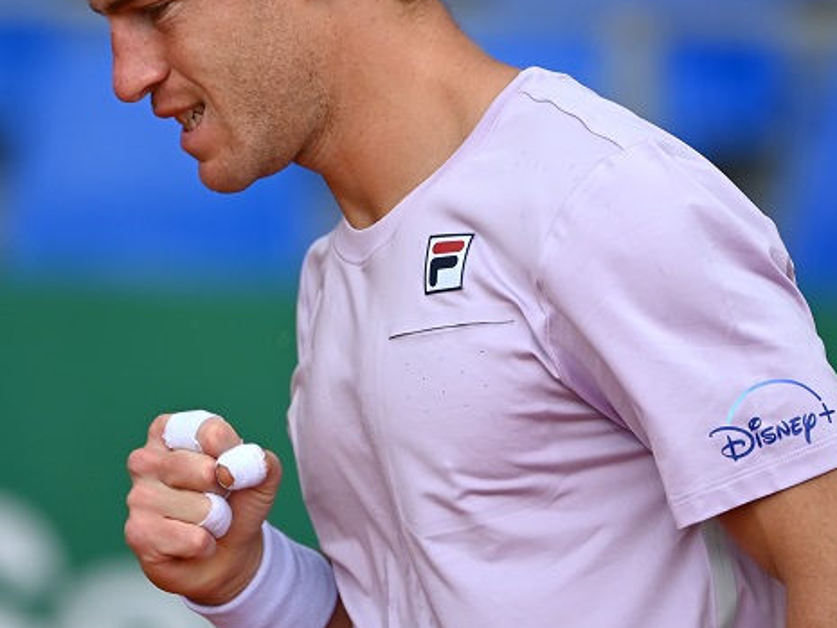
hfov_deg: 2.6
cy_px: 227
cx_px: 410
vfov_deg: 1.9
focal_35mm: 765
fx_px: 18502
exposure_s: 1/3200
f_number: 4
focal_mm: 370
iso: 400
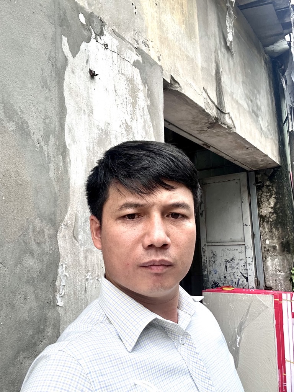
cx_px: 147
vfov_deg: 60.0
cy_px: 196
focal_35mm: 30
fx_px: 340
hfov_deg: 46.8
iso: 80
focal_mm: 2.69
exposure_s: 1/107
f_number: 1.9
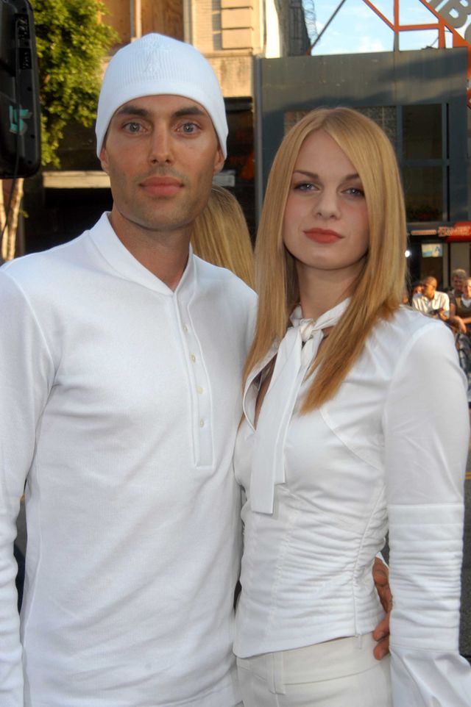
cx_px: 236
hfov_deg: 23.7
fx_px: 1120
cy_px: 354
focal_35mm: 57
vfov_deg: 35.1
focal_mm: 38
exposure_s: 1/180
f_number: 6.3
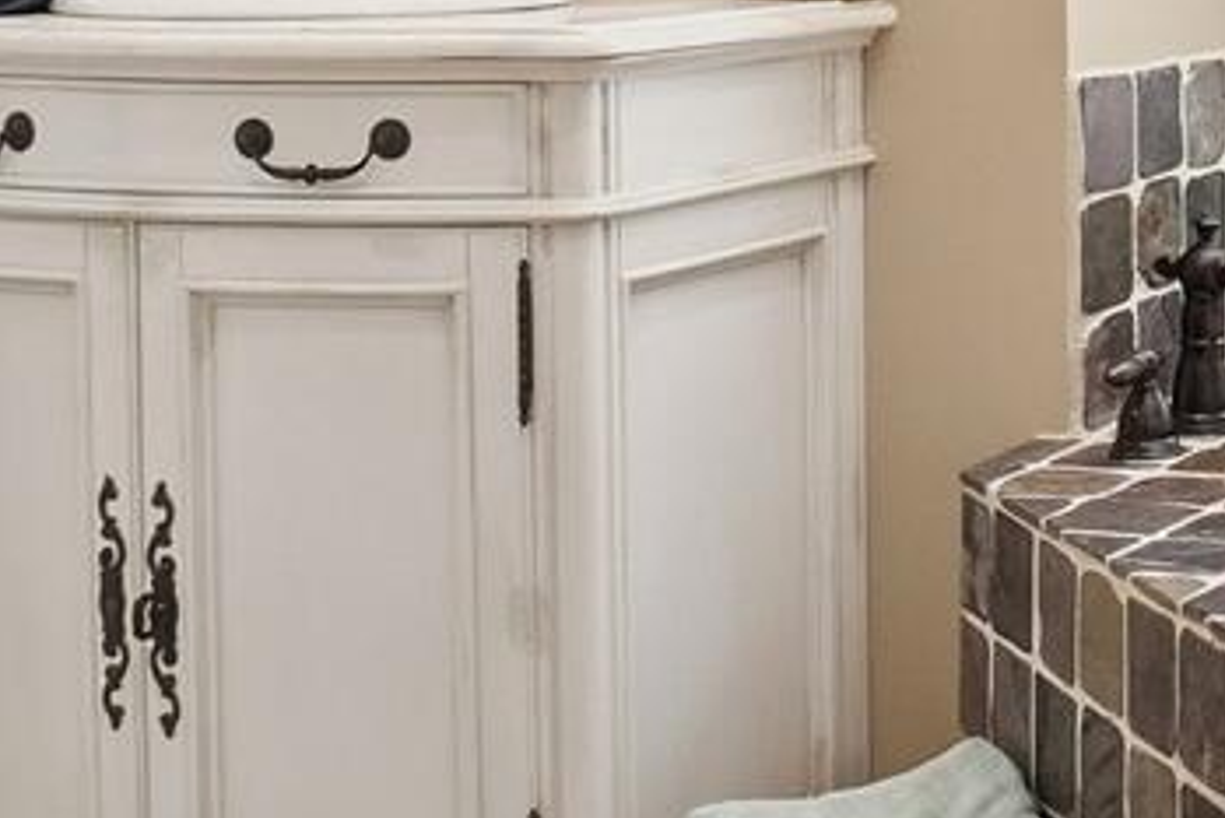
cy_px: -146
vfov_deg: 15.4
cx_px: 1874
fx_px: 2927
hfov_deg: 20.1
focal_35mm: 86
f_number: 4
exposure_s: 1/2000
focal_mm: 10
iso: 100
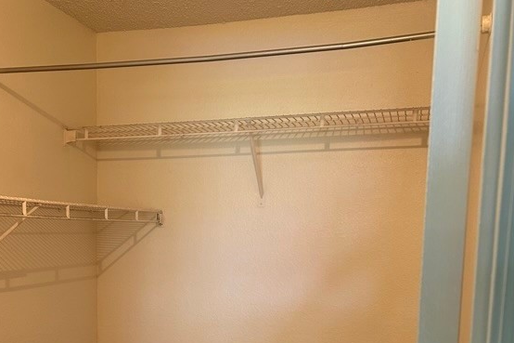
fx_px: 714
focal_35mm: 50
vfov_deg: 25.7
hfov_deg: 38.8
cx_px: 144
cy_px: 341
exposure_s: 1/60
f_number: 1.5
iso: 125
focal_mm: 5.7
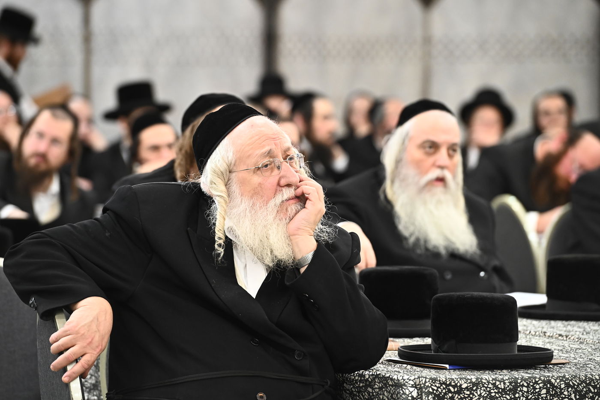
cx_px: 300
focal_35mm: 200
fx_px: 3332
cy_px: 200
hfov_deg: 10.3
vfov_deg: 6.9
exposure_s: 1/100
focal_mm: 200
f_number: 5.6
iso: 2500
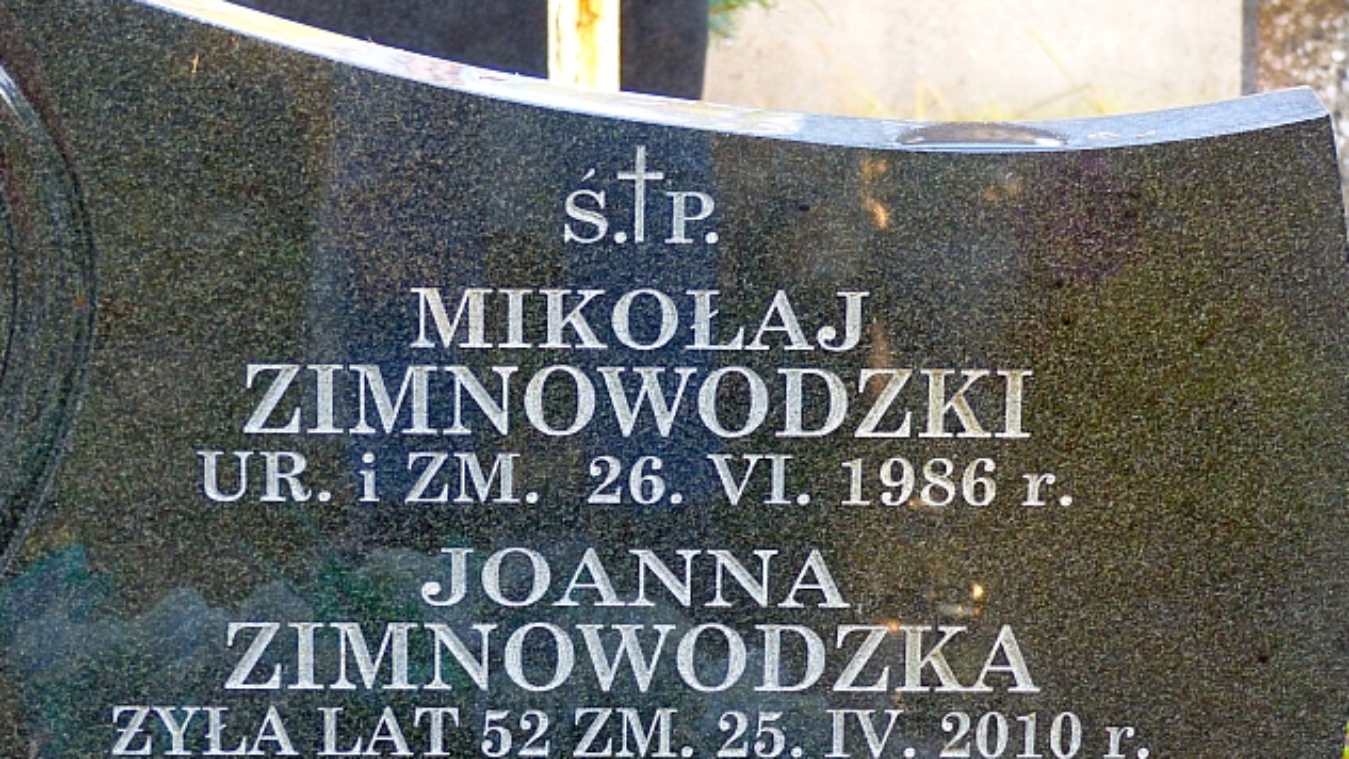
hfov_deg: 16.4
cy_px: 471
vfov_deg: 9.3
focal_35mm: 131
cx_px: 669
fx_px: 4686
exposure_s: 1/60
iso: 200
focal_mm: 21.4
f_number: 2.8
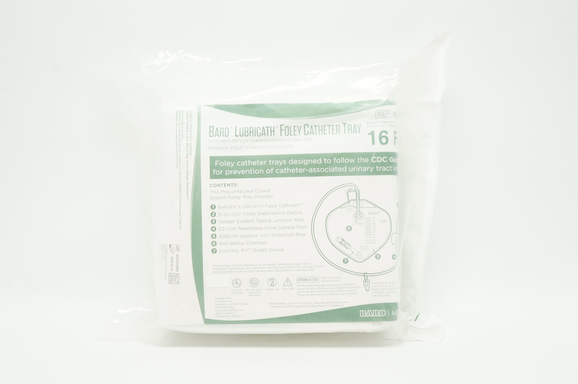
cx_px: 289
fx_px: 698
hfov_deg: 45.0
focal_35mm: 44
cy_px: 192
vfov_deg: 30.8
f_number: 11
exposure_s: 1/15
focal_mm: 29
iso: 400
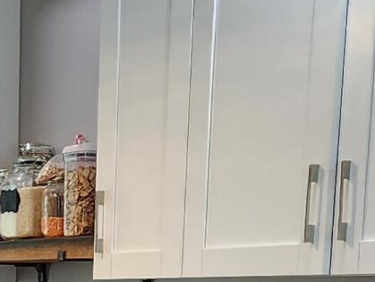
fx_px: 1008
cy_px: 515
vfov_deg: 14.0
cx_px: -140
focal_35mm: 93
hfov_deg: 19.2
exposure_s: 1/60
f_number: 2.2
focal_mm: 2.2
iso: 100
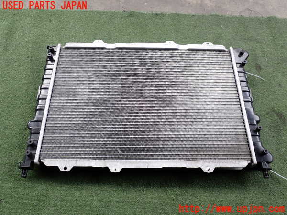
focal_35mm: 30
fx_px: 249
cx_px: 144
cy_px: 108
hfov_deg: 60.0
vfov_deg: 46.8
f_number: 3.2
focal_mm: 5.4
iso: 100
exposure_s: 1/125
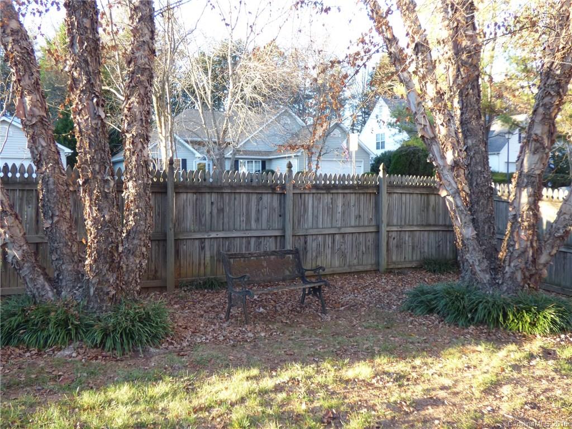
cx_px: 286
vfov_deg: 41.8
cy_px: 214
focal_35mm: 34
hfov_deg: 54.0
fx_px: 562
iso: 160
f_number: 3.4
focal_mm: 5.97
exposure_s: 1/60
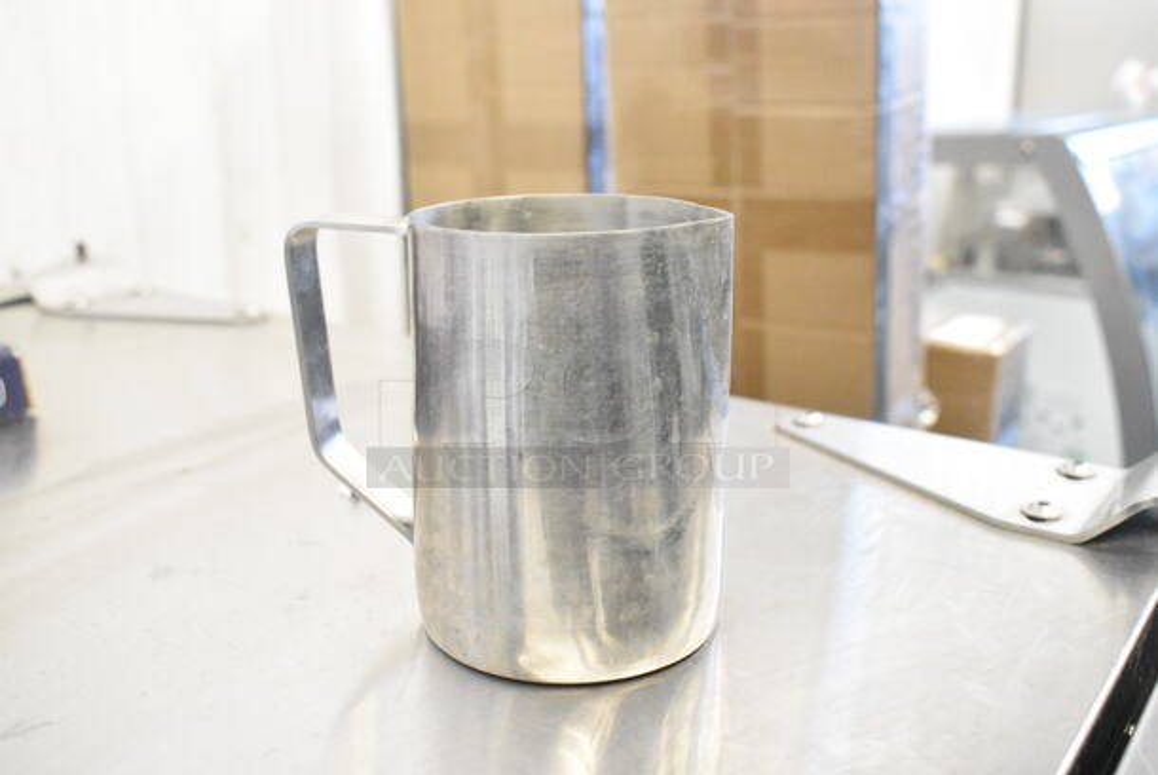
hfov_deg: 53.1
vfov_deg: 37.0
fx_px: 1159
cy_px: 388
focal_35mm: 36
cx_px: 579
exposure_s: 1/160
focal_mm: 24
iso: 6400
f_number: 6.3
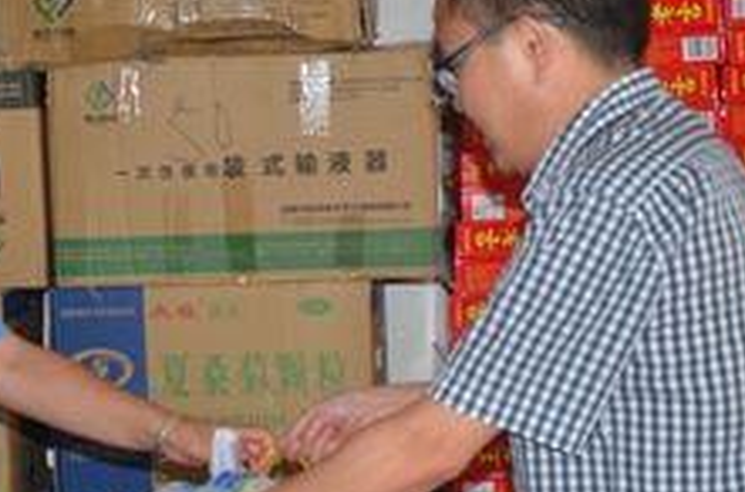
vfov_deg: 14.3
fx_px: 1960
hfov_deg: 21.3
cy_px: 261
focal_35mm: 95
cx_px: 169
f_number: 3.5
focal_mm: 28
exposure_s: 1/60
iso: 100
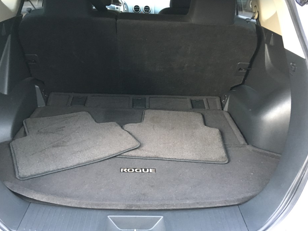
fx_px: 285
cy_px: 120
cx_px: 152
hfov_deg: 56.8
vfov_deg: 44.2
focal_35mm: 32
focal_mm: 4.15
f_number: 2.2
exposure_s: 1/15
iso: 200
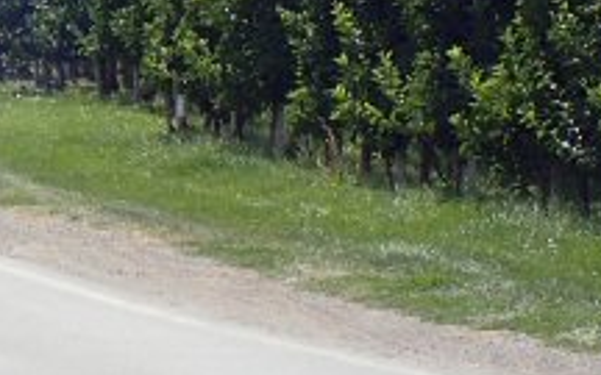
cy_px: -22
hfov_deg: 4.7
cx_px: -56
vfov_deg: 2.9
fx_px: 7305
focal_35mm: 446
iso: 100
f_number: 6.3
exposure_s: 1/250
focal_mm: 16.48
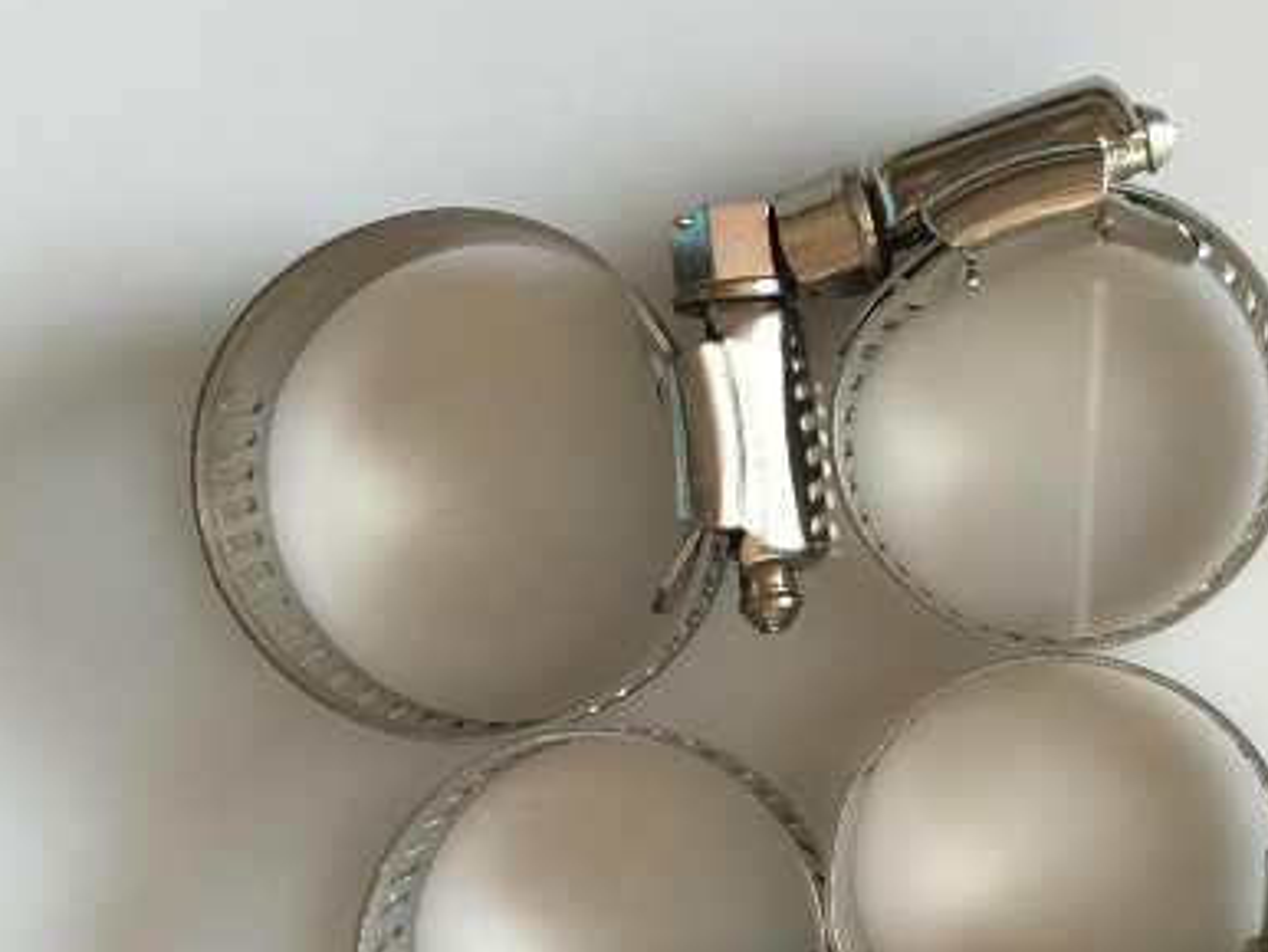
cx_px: 905
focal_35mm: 49
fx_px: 1796
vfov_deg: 29.4
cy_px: 683
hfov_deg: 38.2
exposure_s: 1/15
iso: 32
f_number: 2.2
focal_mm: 4.15
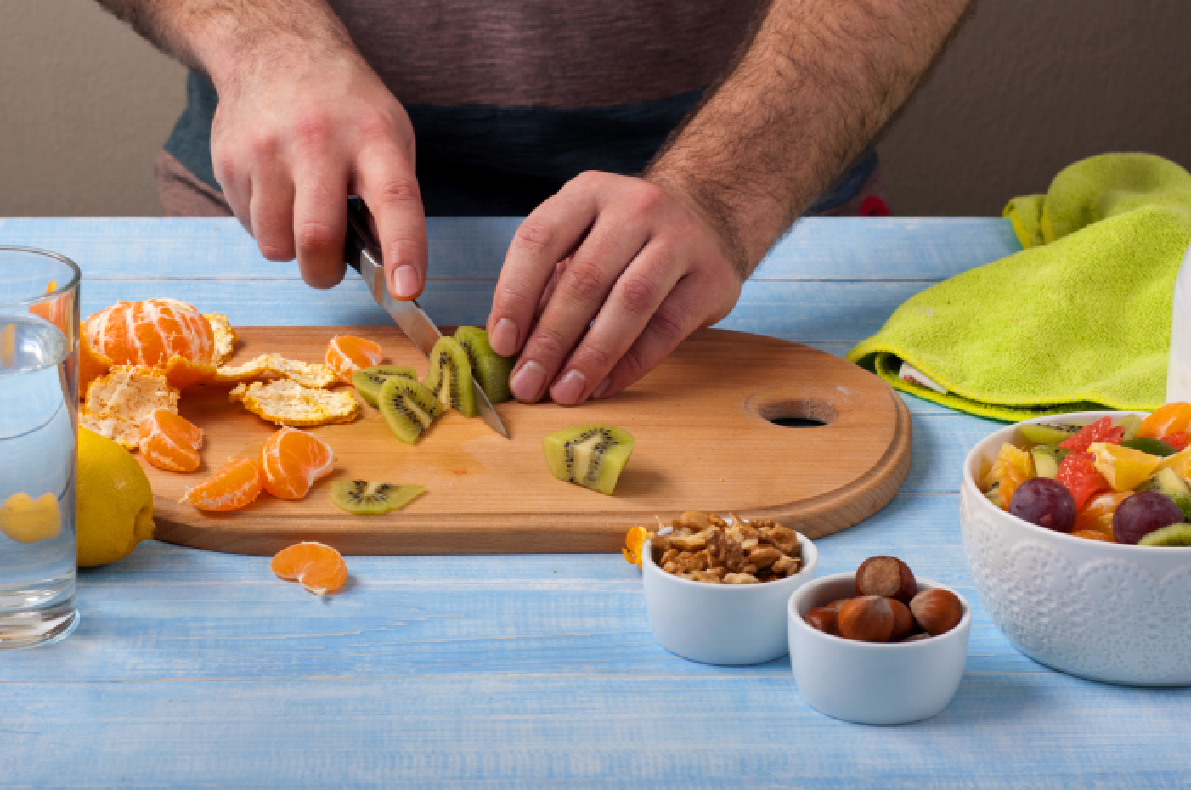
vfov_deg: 15.0
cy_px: 324
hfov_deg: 22.4
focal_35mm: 91
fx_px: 3006
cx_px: 494
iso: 100
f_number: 5.6
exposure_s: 1/200
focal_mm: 50
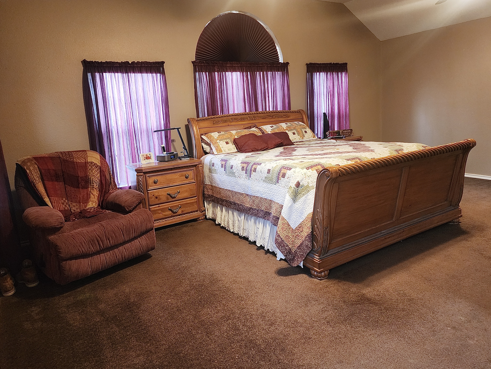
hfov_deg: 73.9
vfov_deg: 58.9
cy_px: 184
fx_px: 326
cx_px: 246
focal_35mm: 23
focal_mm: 6.4
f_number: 1.8
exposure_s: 1/30
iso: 640
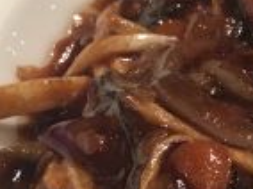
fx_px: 1043
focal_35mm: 143
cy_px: 193
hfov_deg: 12.2
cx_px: 506
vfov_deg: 10.3
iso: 64
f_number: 2.2
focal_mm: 4.15
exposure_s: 1/17
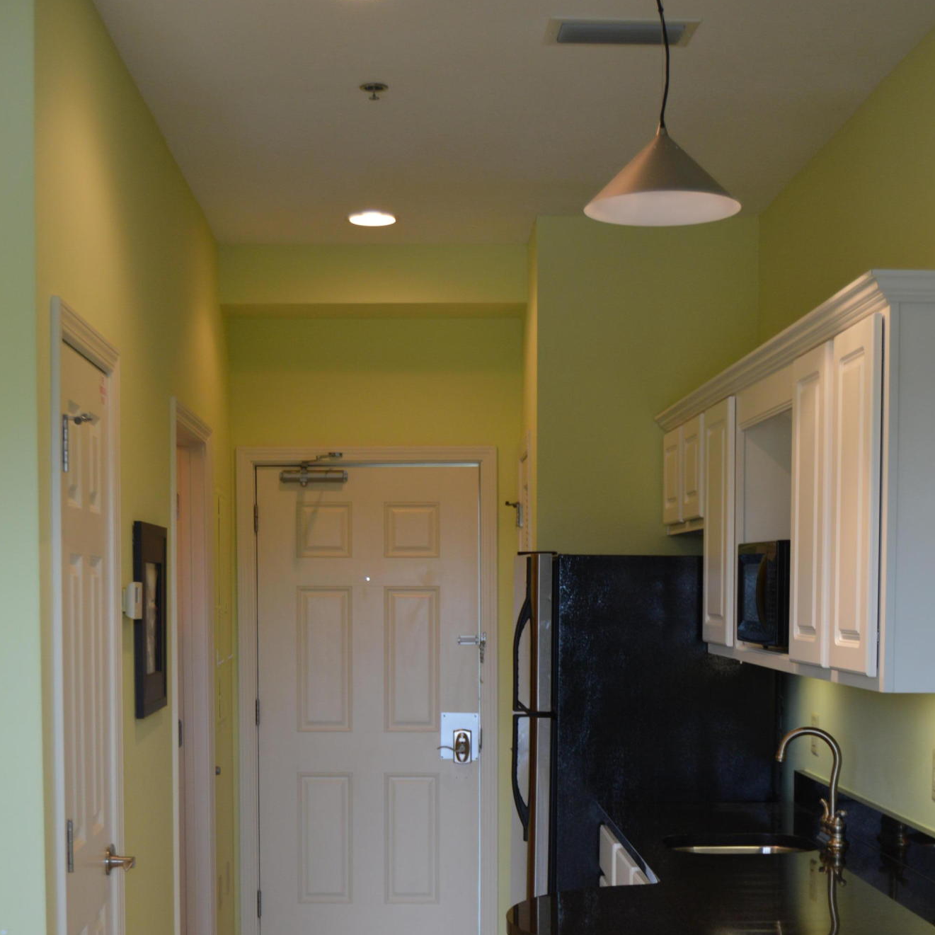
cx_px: 467
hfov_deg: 31.6
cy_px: 705
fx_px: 1650
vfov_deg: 31.1
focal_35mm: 54
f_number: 4
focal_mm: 28
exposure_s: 1/60
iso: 500
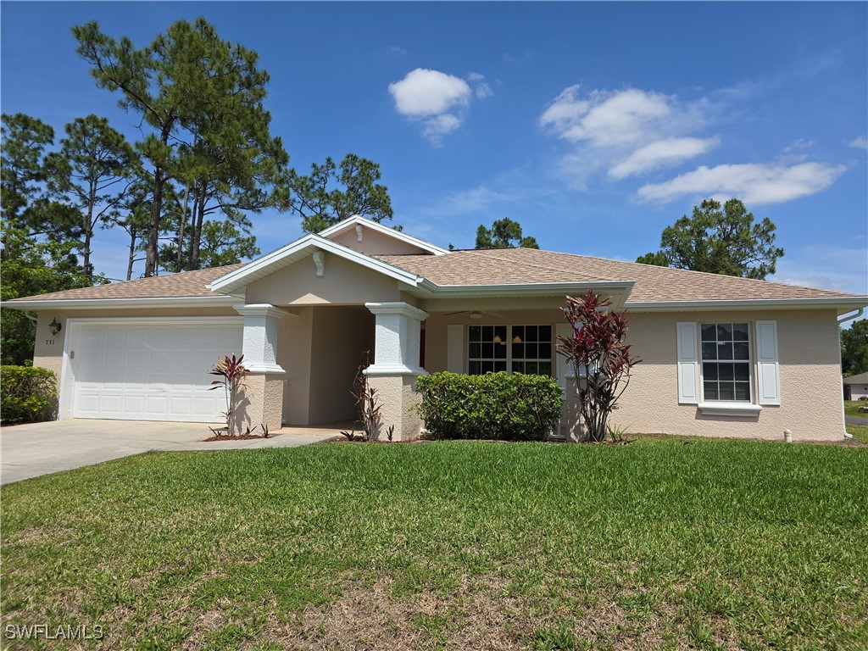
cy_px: 326
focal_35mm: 23
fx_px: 577
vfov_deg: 58.9
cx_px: 434
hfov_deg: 73.9
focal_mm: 6.3
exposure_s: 1/1081
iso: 12
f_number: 1.7
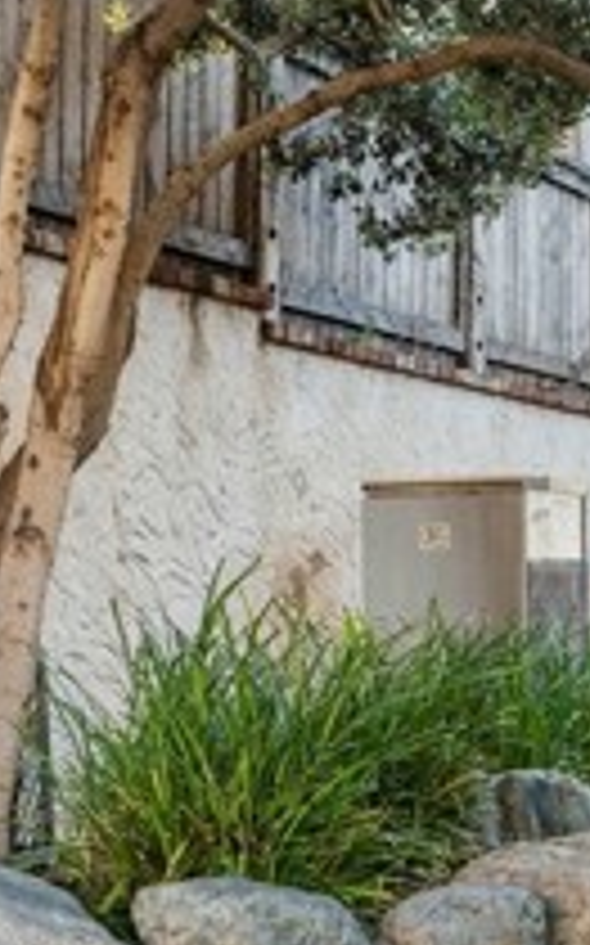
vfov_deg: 23.8
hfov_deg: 14.4
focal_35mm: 87
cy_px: 477
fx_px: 2241
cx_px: 775
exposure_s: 1/60
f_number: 8
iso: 160
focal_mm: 28
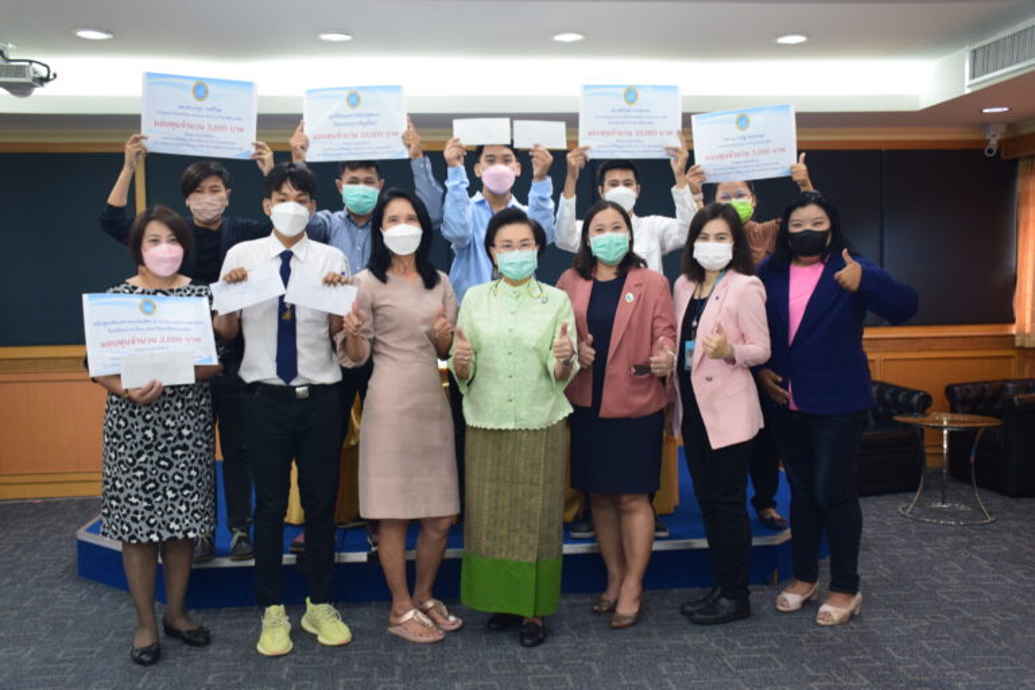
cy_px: 345
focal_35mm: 34
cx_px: 518
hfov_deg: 55.1
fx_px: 992
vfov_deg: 38.4
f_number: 6.3
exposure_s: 1/15
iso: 720
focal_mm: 23
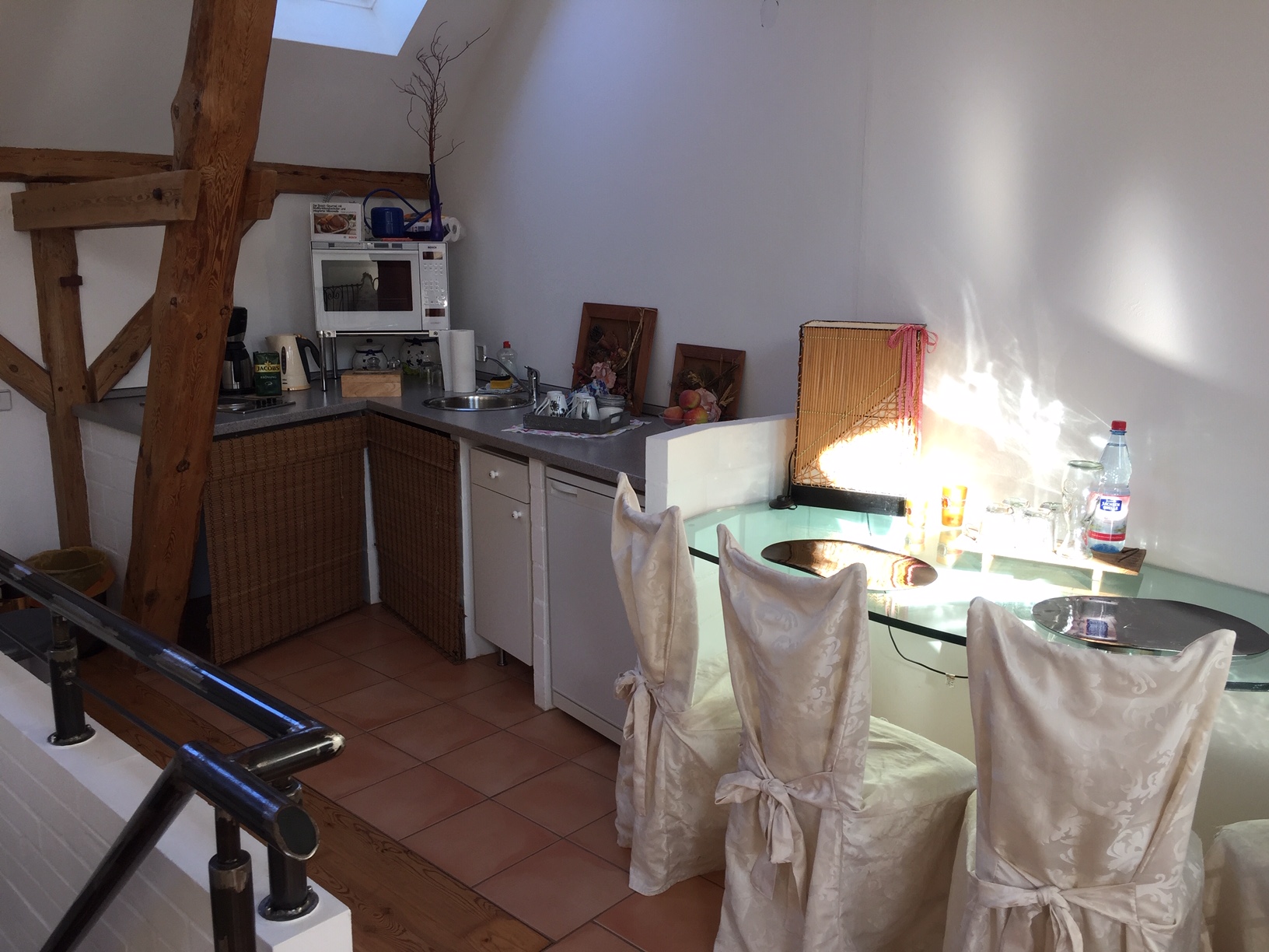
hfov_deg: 61.7
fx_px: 1063
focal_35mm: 29
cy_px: 476
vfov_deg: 48.2
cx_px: 634
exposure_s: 1/50
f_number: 2.2
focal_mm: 4.15
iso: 32
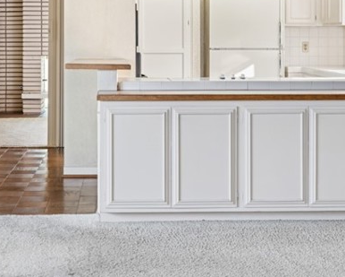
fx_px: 889
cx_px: 131
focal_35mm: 87
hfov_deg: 21.9
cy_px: 35
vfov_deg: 17.4
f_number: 8
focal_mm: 35
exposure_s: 1/25
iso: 320
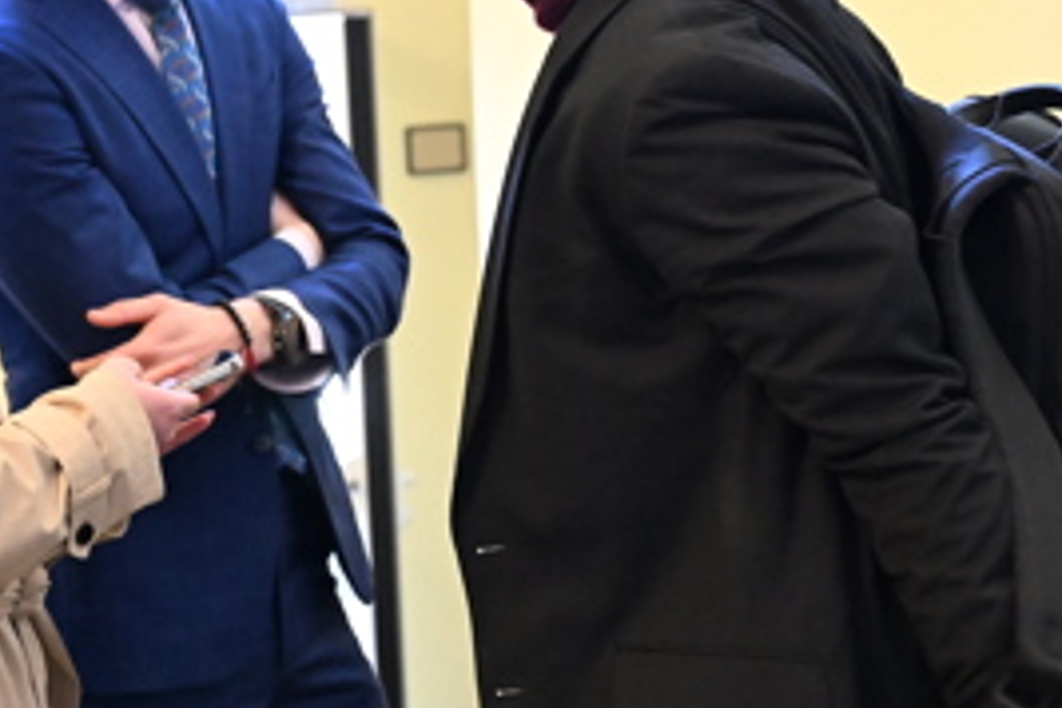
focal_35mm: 89
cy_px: 410
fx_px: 2634
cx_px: 334
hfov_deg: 22.7
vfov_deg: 15.3
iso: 8000
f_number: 3.5
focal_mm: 34.5
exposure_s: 1/125
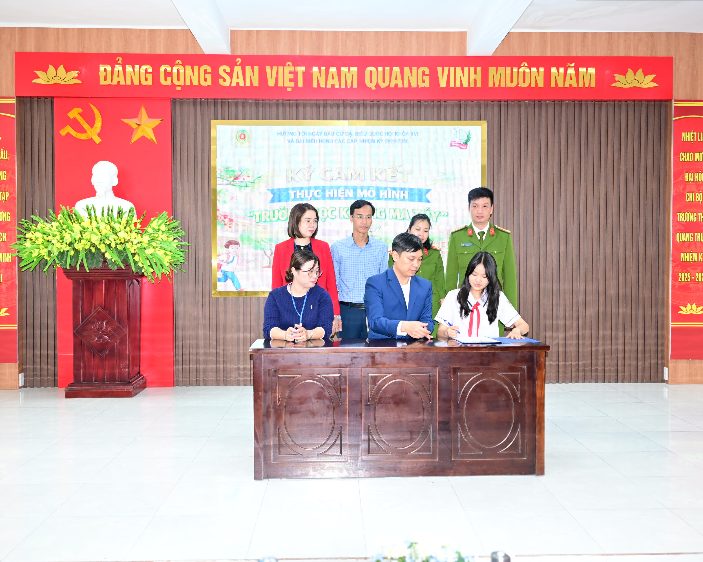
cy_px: 281
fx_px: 687
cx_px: 353
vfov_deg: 44.5
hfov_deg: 54.2
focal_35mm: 33
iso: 2500
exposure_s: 1/200
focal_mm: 29
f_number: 4
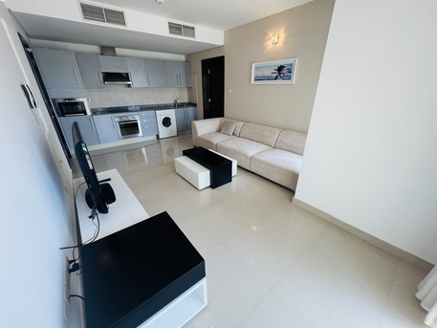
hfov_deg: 106.2
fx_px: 164
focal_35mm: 13
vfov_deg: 89.9
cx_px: 218
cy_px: 164
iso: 64
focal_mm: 1.57
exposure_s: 1/100
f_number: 1.8
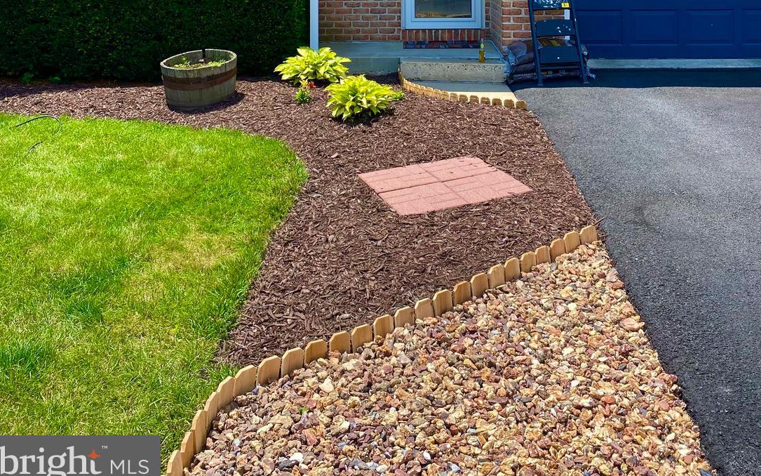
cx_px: 389
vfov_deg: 29.6
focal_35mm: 39
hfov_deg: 50.4
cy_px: -46
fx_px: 809
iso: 32
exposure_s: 1/1484
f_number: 1.8
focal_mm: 4.25
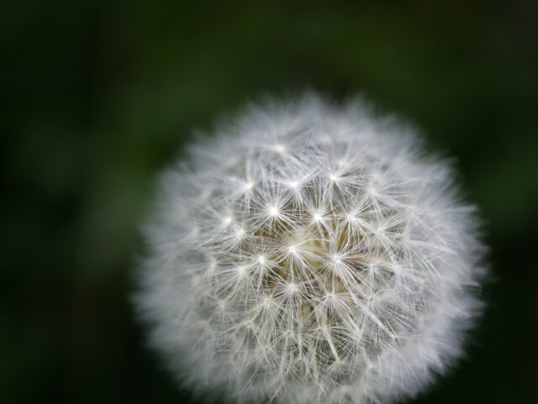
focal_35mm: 60
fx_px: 933
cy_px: 202
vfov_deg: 24.4
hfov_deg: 32.2
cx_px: 269
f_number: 2.8
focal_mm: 30
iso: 200
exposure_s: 1/60
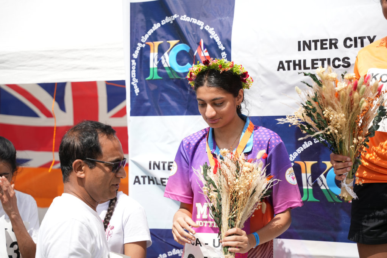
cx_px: 194
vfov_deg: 21.4
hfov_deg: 31.7
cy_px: 129
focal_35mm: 63
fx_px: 681
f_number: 2.8
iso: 250
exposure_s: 1/4000
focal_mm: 63.4
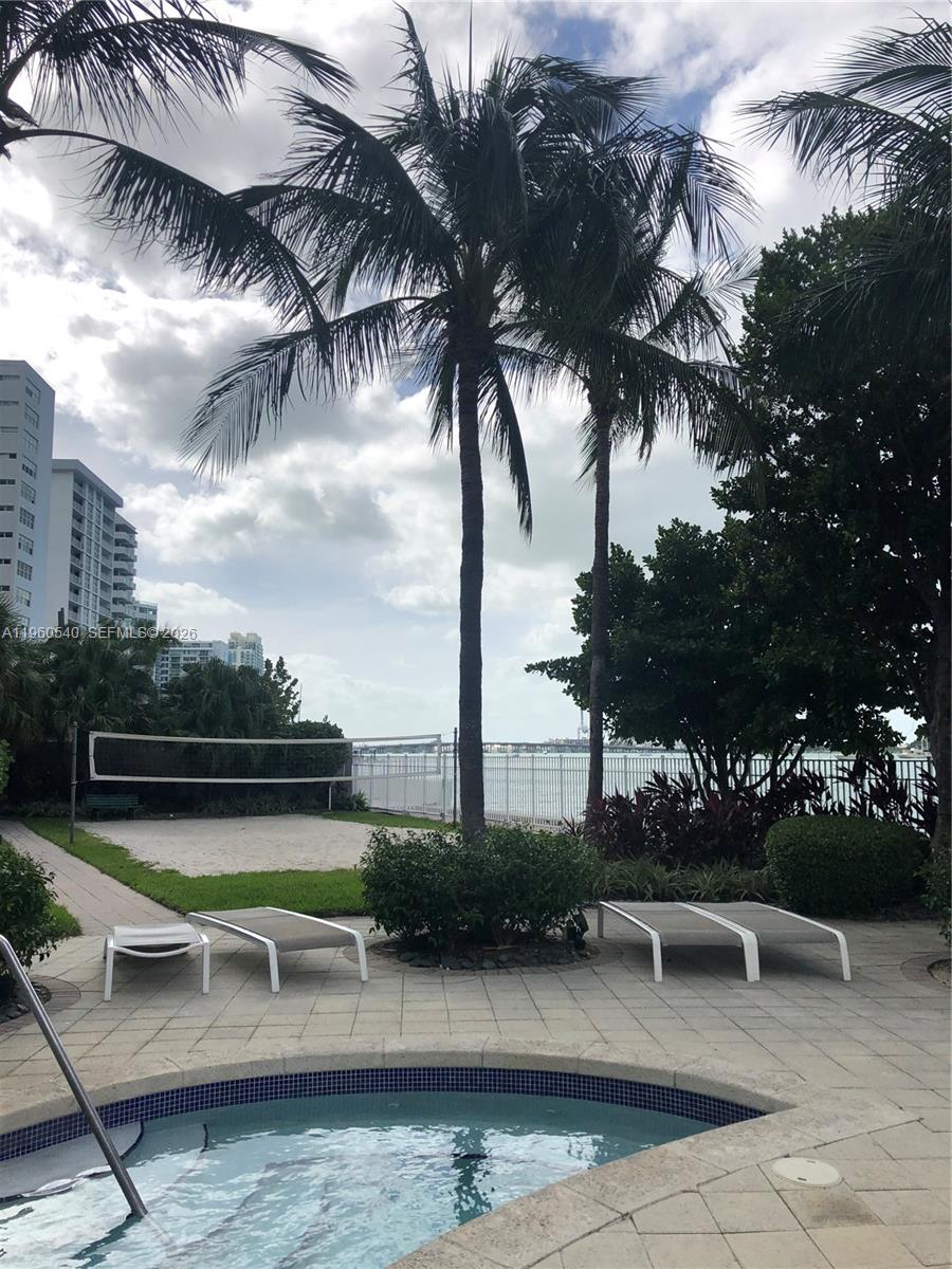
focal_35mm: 28
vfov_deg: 63.4
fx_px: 1027
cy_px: 634
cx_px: 476
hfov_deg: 49.7
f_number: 1.8
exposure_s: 1/4000
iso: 20
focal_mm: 4
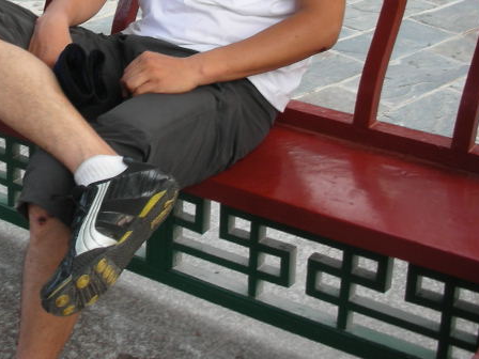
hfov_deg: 23.5
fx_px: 1107
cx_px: 13
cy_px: 0
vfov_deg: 18.0
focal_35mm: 80
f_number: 3
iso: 50
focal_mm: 5.8
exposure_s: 1/13.8
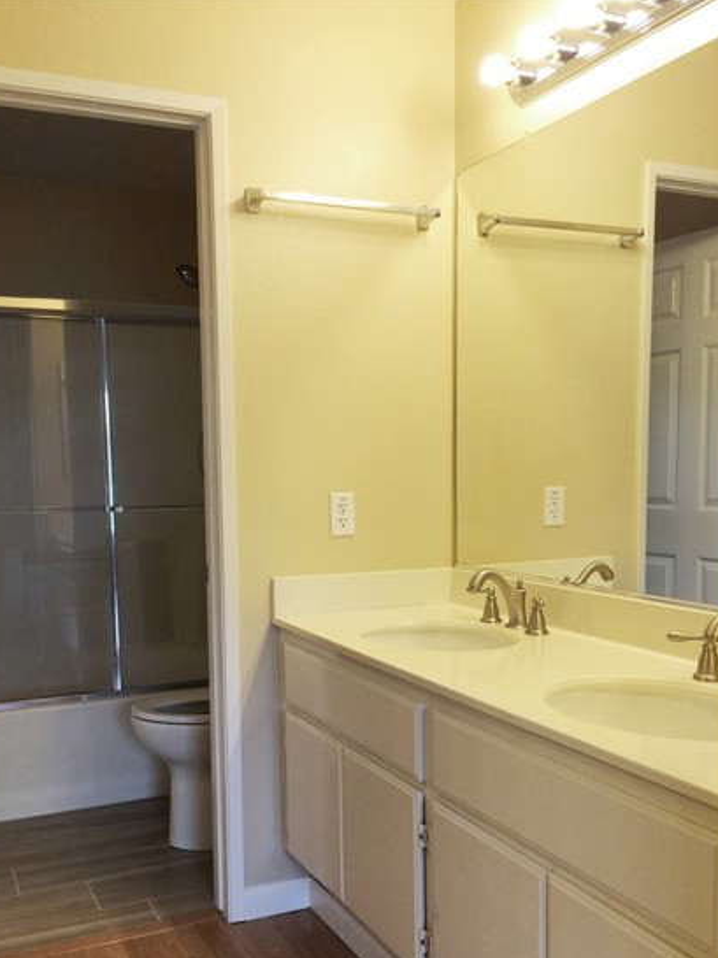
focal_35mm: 34
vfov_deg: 53.7
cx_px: 314
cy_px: 558
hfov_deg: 41.7
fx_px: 941
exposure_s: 1/60
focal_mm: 4.15
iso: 50
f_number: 2.2
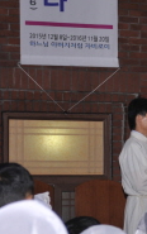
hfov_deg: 5.5
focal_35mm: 231
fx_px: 1477
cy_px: 165
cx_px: 369
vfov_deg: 9.1
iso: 200
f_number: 5.6
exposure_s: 1/60
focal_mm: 70
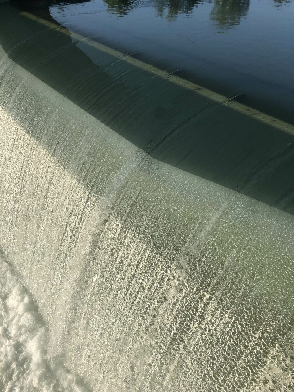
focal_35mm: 28
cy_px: 196
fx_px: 317
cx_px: 147
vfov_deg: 63.4
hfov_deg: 49.7
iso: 20
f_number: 1.8
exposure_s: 1/1946
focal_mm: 3.99
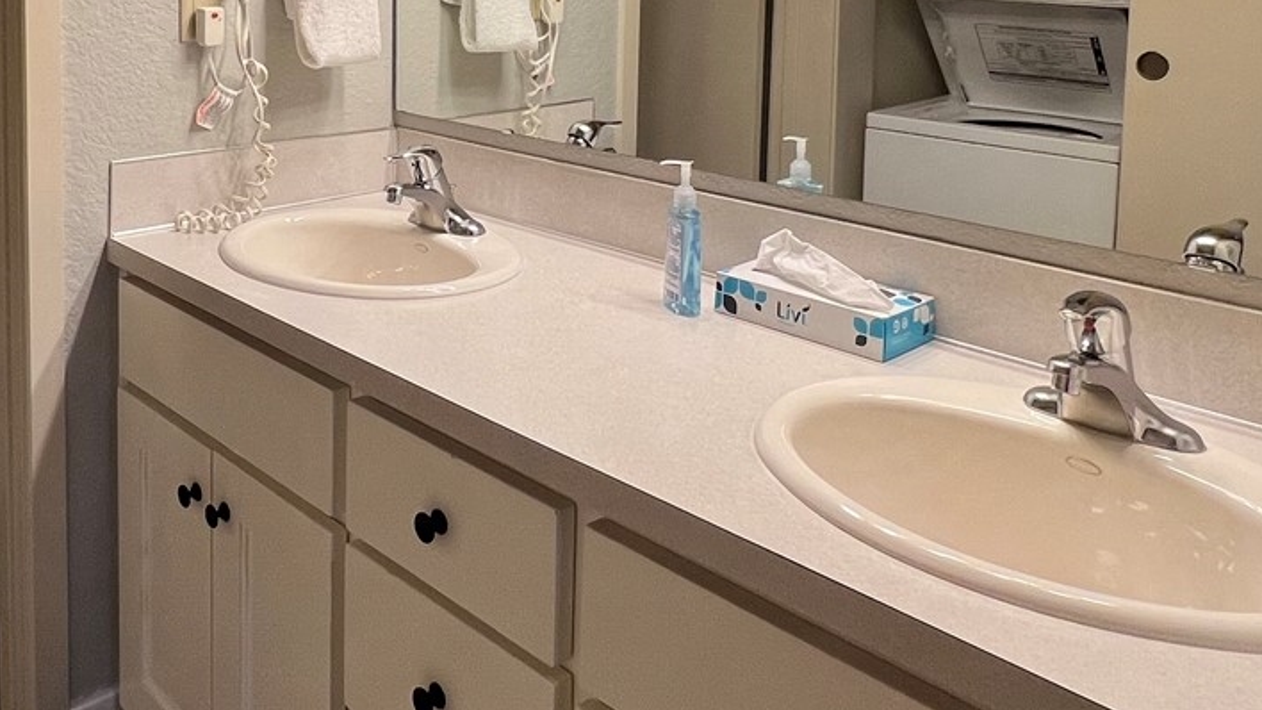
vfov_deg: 33.9
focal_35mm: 32
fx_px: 1071
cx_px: 453
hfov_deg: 60.0
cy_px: 25
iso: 80
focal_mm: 1.57
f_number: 1.8
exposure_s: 1/120
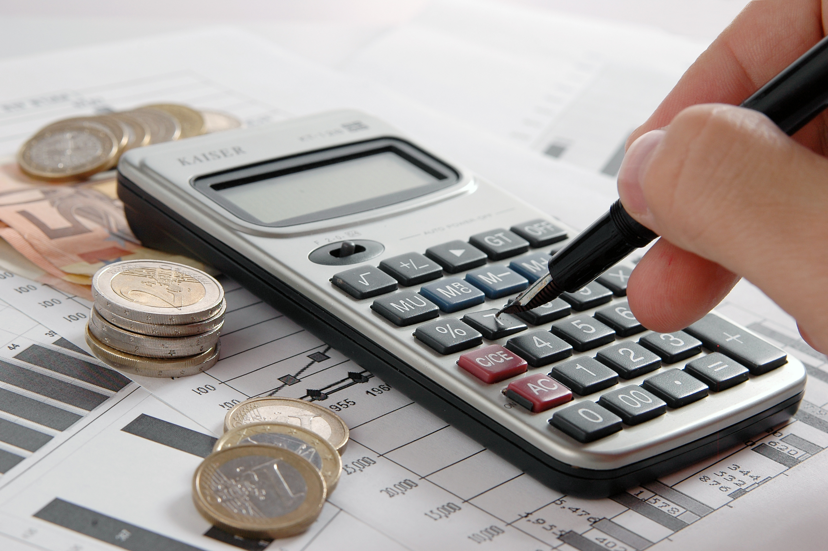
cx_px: 414
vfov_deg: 13.0
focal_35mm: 105
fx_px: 2413
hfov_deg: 19.5
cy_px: 276
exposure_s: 1/100
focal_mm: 70
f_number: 11
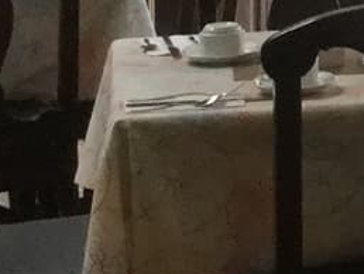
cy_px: -321
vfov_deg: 6.0
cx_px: 983
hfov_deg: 7.5
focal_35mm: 240
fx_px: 2526
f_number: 2.4
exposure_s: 1/30
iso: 32
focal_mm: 3.3
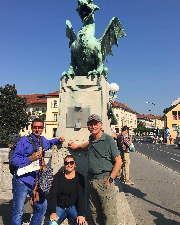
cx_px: 89
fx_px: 206
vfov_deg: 57.2
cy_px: 111
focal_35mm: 31
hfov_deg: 47.1
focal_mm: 4.15
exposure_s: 1/1972
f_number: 2.2
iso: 25
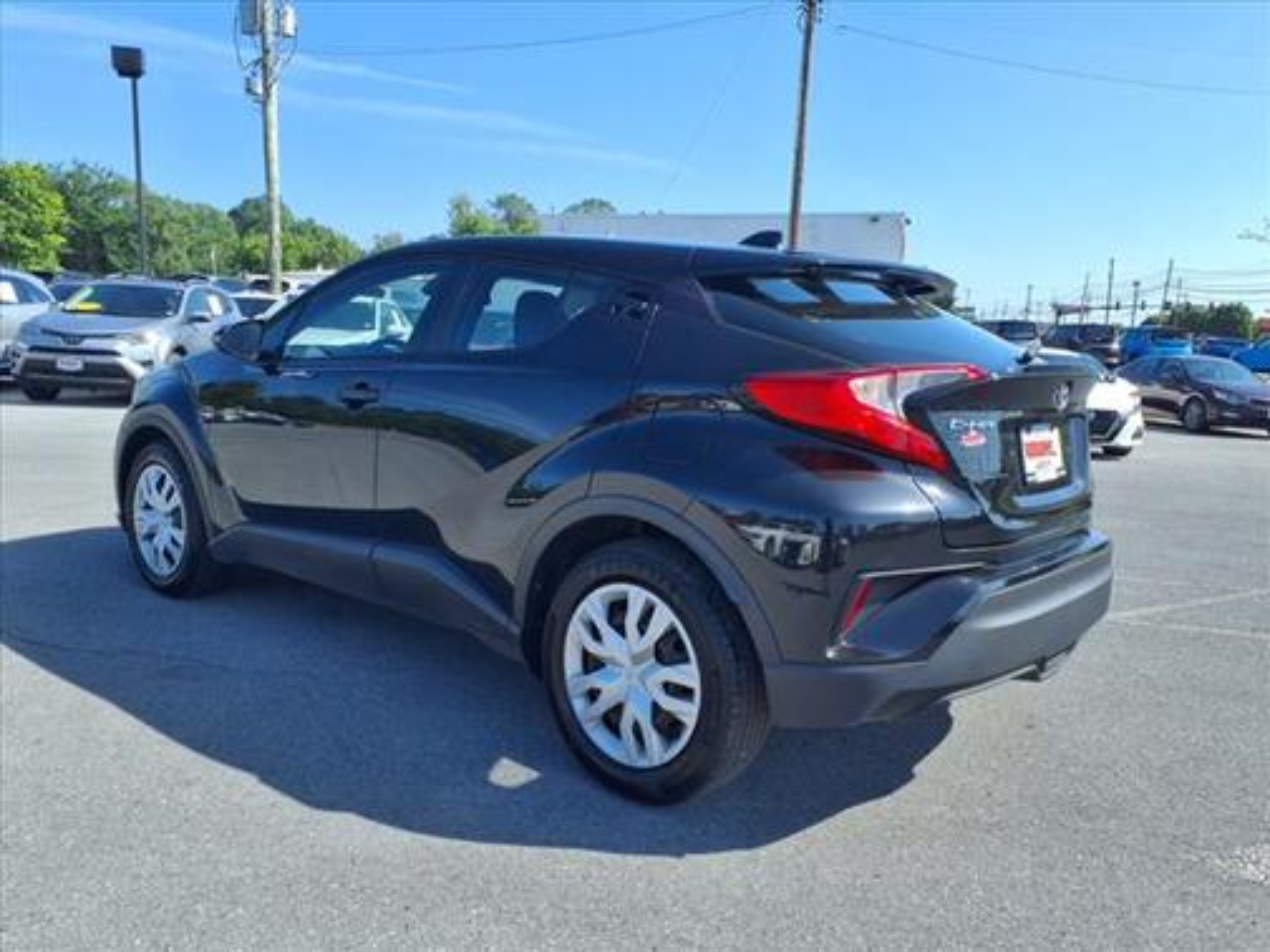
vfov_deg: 51.4
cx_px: 635
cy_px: 476
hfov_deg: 65.3
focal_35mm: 27
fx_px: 991
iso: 40
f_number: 1.9
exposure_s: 1/1250
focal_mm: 3.58
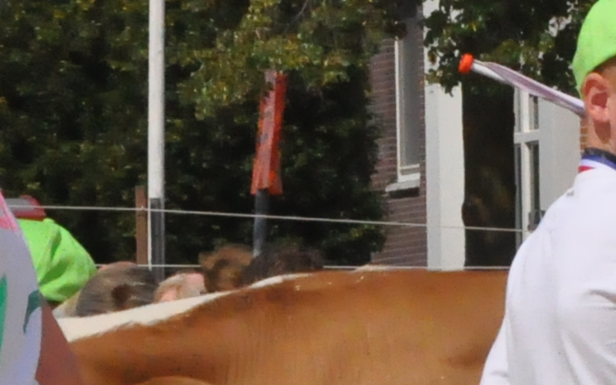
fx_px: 9768
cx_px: 1372
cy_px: 402
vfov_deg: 2.3
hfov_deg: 3.6
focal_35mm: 582
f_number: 20
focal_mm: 66
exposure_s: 1/4000
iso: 3200
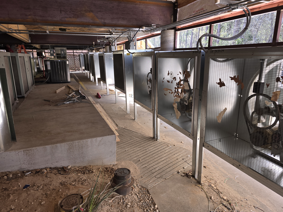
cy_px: 106
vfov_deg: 58.9
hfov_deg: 73.9
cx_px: 142
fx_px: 188
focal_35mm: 23
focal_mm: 6.3
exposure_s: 1/50
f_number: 1.7
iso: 12
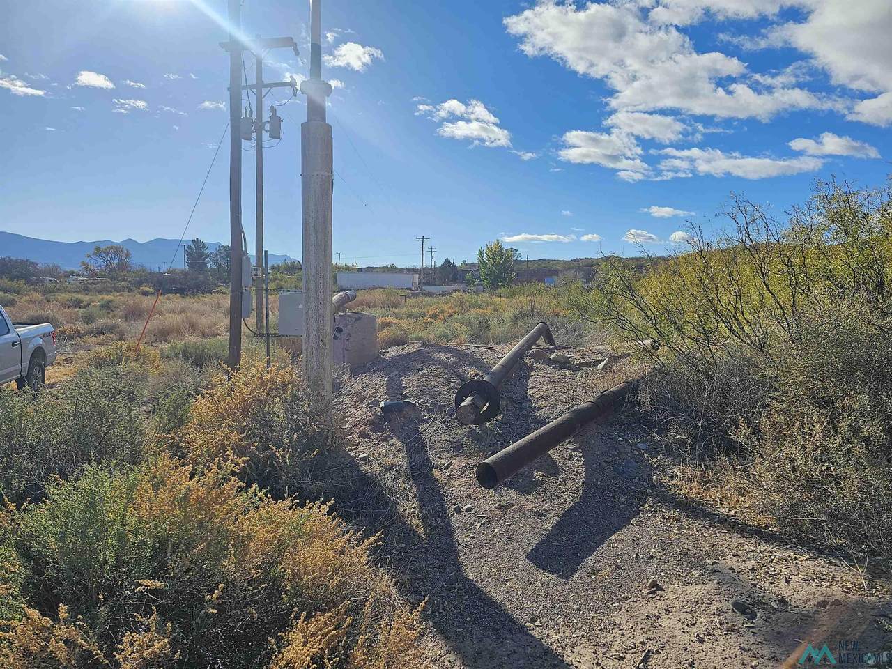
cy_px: 334
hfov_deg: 73.9
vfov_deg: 58.9
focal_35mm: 23
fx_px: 593
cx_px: 446
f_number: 1.7
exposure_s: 1/1584
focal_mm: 6.3
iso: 12
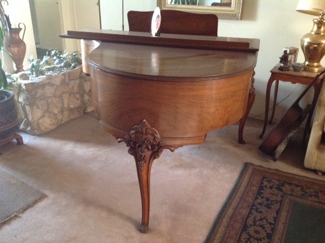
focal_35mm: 35
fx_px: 328
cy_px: 122
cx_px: 162
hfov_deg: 52.7
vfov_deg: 40.6
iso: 250
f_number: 2.4
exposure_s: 1/15
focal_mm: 4.28
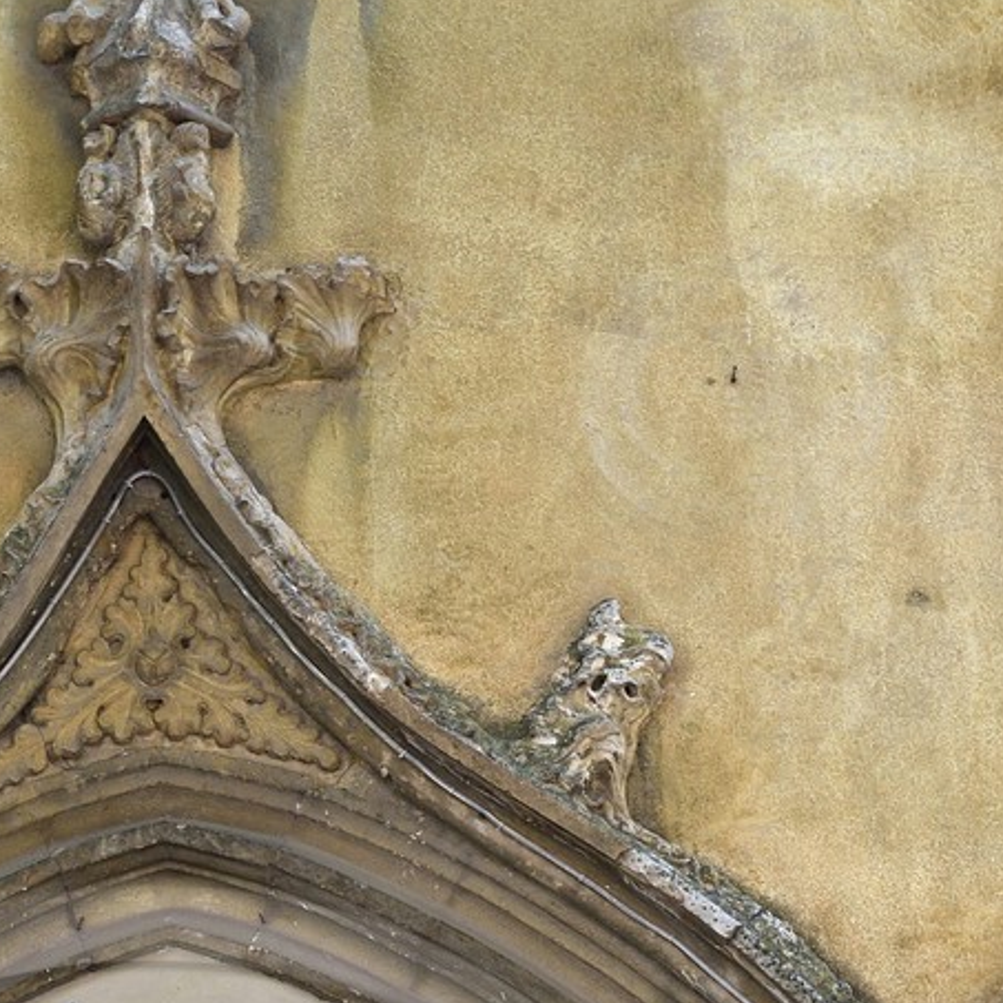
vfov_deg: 11.1
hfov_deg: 11.6
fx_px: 4917
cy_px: 1574
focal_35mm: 150
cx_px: 152
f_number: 6.3
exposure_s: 1/160
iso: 400
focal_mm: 50
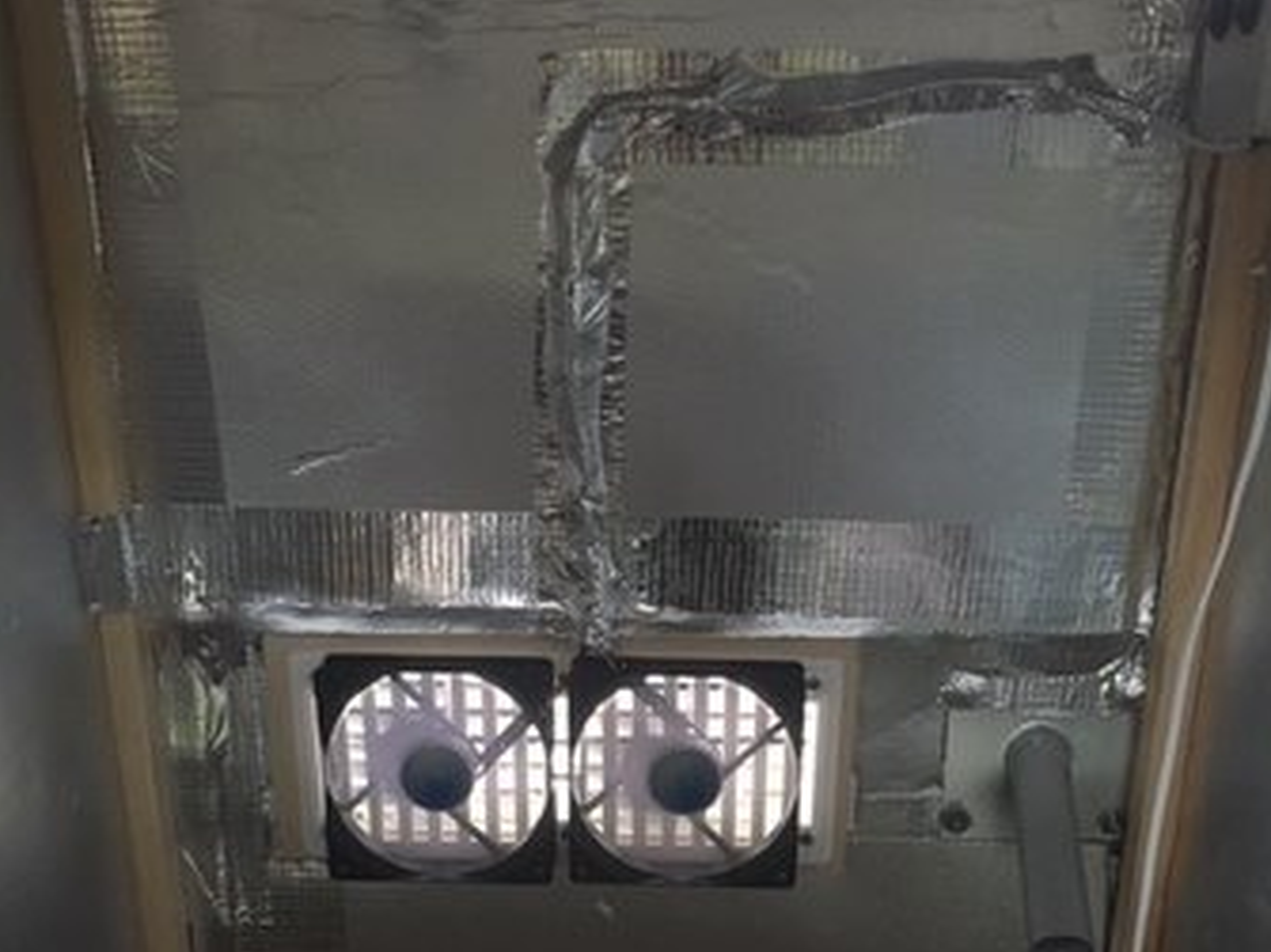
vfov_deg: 35.9
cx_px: 637
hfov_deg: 47.9
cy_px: 728
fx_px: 1431
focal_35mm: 39
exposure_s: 1/33
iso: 200
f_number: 2.2
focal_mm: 4.15
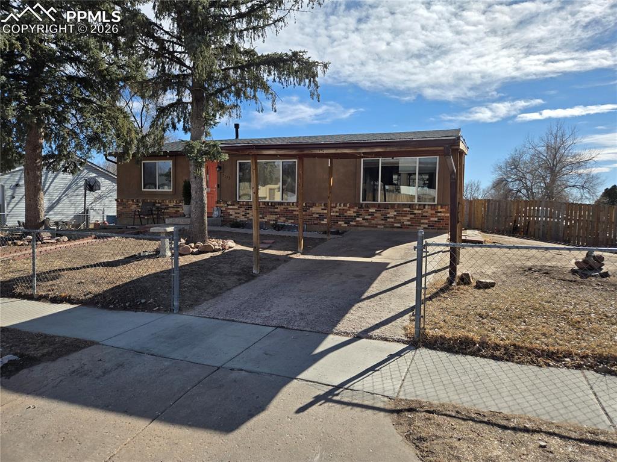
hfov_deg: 74.0
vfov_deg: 58.8
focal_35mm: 23
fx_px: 410
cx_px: 308
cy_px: 231
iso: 32
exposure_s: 1/2921
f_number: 1.8
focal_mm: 5.4
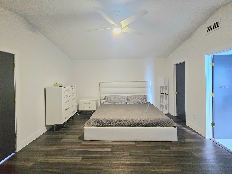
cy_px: 87
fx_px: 87
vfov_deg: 89.9
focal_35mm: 13
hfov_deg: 106.2
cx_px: 116
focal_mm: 2.2
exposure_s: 1/24
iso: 800
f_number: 2.2
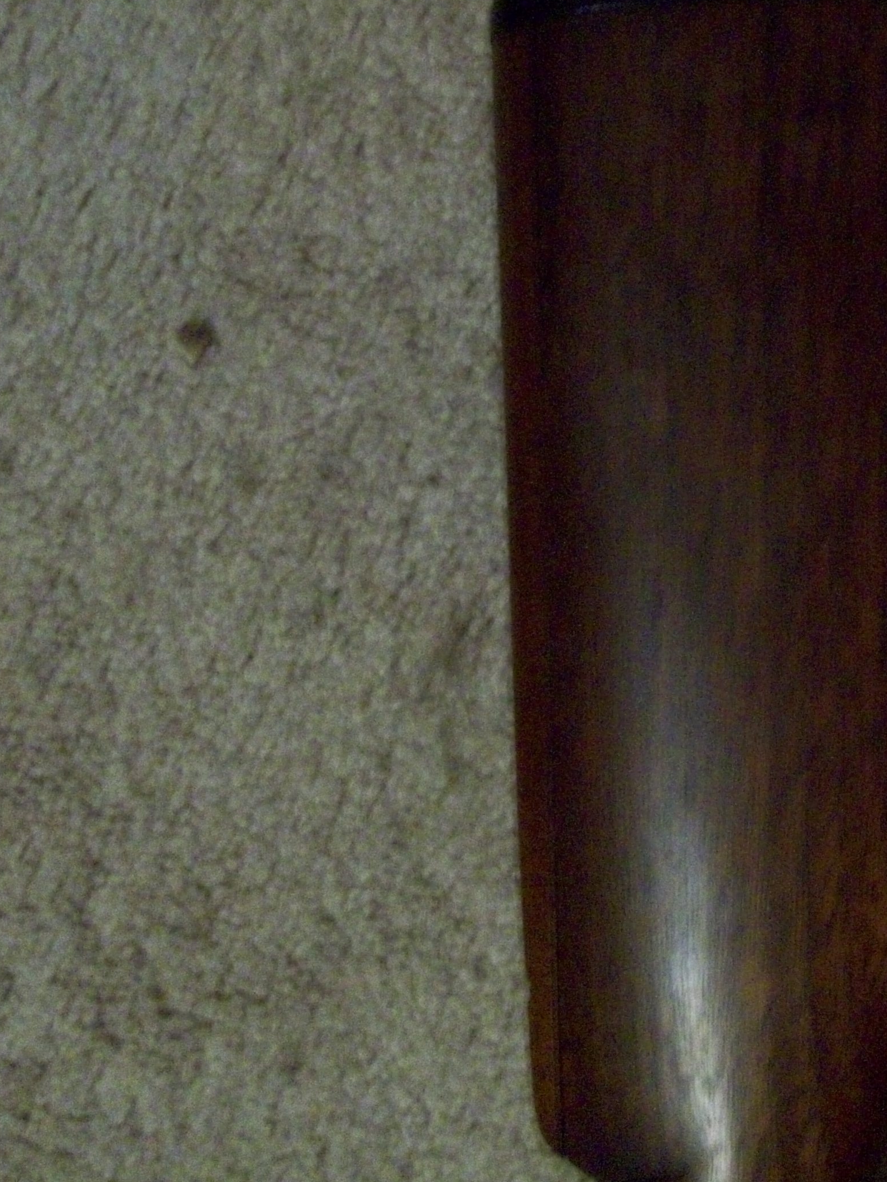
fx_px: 1845
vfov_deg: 35.1
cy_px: 372
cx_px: 653
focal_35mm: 54
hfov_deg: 26.7
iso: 320
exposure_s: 1/8
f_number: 2.8
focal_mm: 5.7
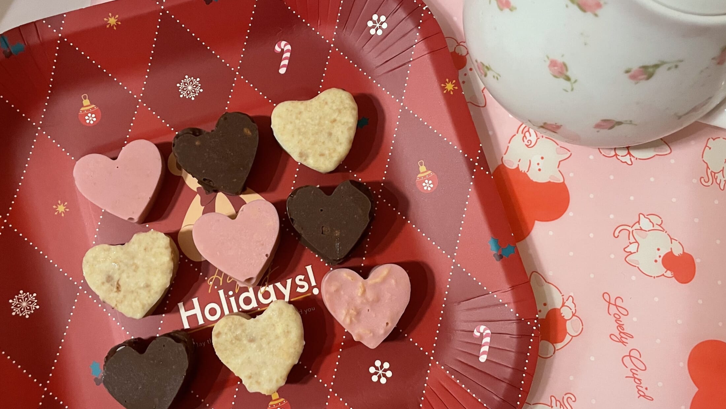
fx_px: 635
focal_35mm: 33
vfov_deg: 35.6
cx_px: 333
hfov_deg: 59.4
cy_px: 179
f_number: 1.6
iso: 500
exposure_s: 1/60
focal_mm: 4.2
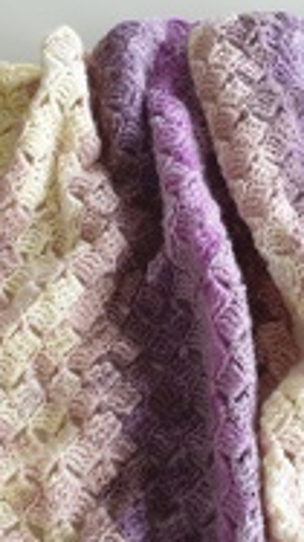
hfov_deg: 22.5
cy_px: 316
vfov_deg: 39.1
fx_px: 761
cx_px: 195
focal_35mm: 53
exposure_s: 1/50
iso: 160
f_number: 2.4
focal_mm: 4.3
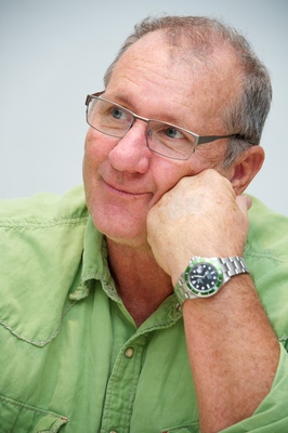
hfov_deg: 7.2
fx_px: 2284
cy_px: 216
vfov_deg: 10.8
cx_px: 144
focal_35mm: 190
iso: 500
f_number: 5.6
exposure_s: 1/60
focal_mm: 190
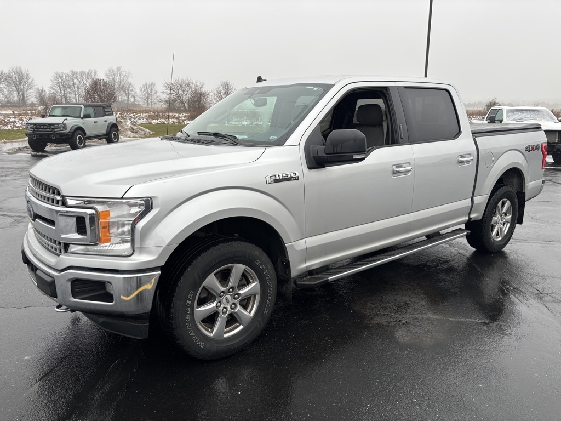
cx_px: 280
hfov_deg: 67.3
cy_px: 210
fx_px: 421
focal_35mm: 26
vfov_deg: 53.1
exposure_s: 1/541
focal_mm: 5.96
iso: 50
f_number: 1.6
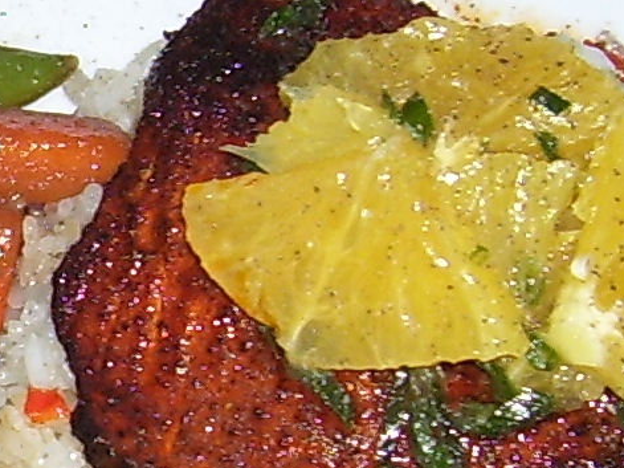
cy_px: 261
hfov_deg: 10.2
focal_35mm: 186
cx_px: -375
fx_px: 3352
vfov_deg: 8.0
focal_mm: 5.6
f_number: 2.7
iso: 80
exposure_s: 1/60
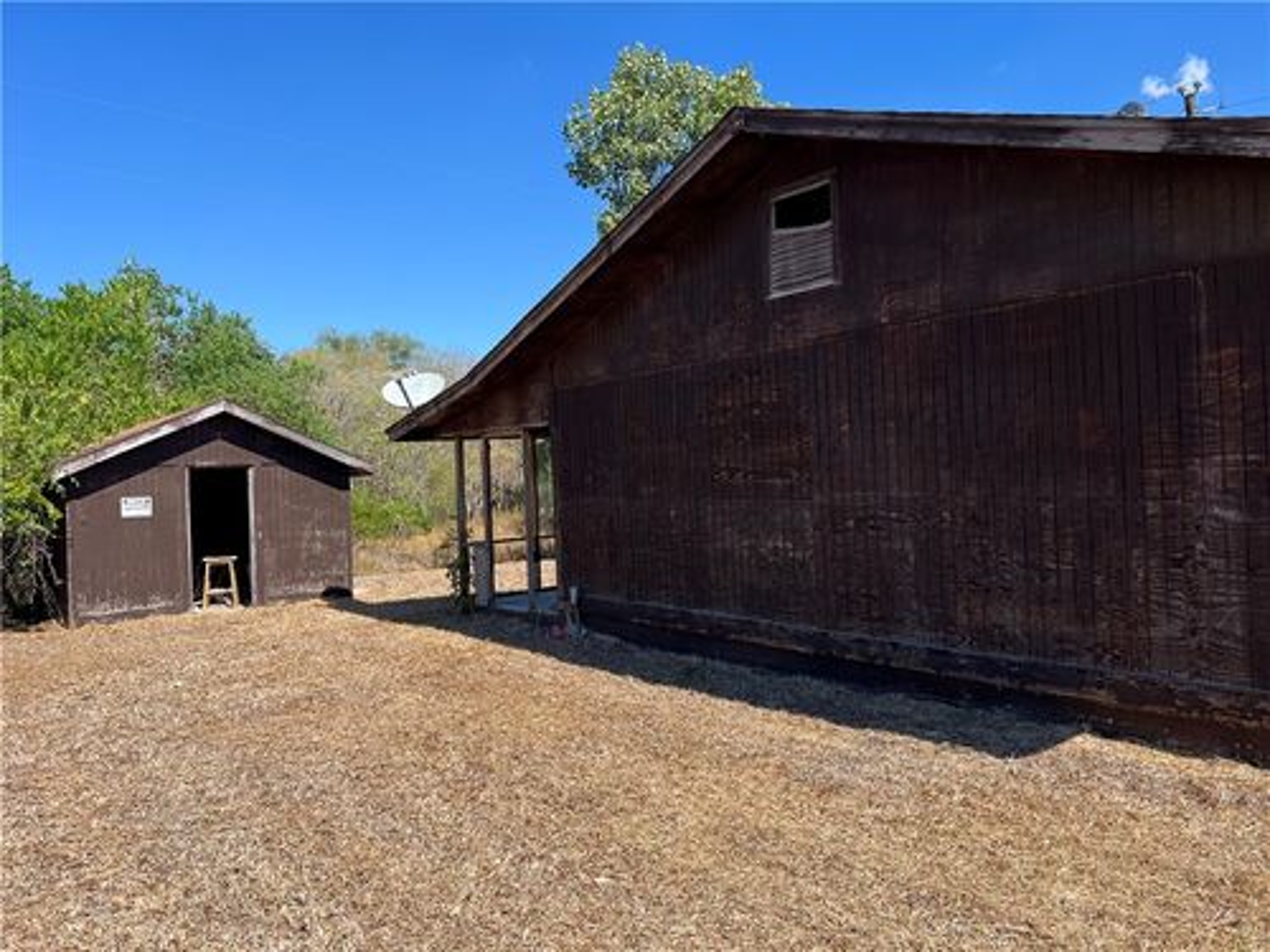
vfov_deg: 53.1
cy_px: 476
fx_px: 954
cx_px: 635
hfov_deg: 67.3
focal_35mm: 26
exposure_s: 1/2353
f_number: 1.5
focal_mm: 5.7
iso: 50
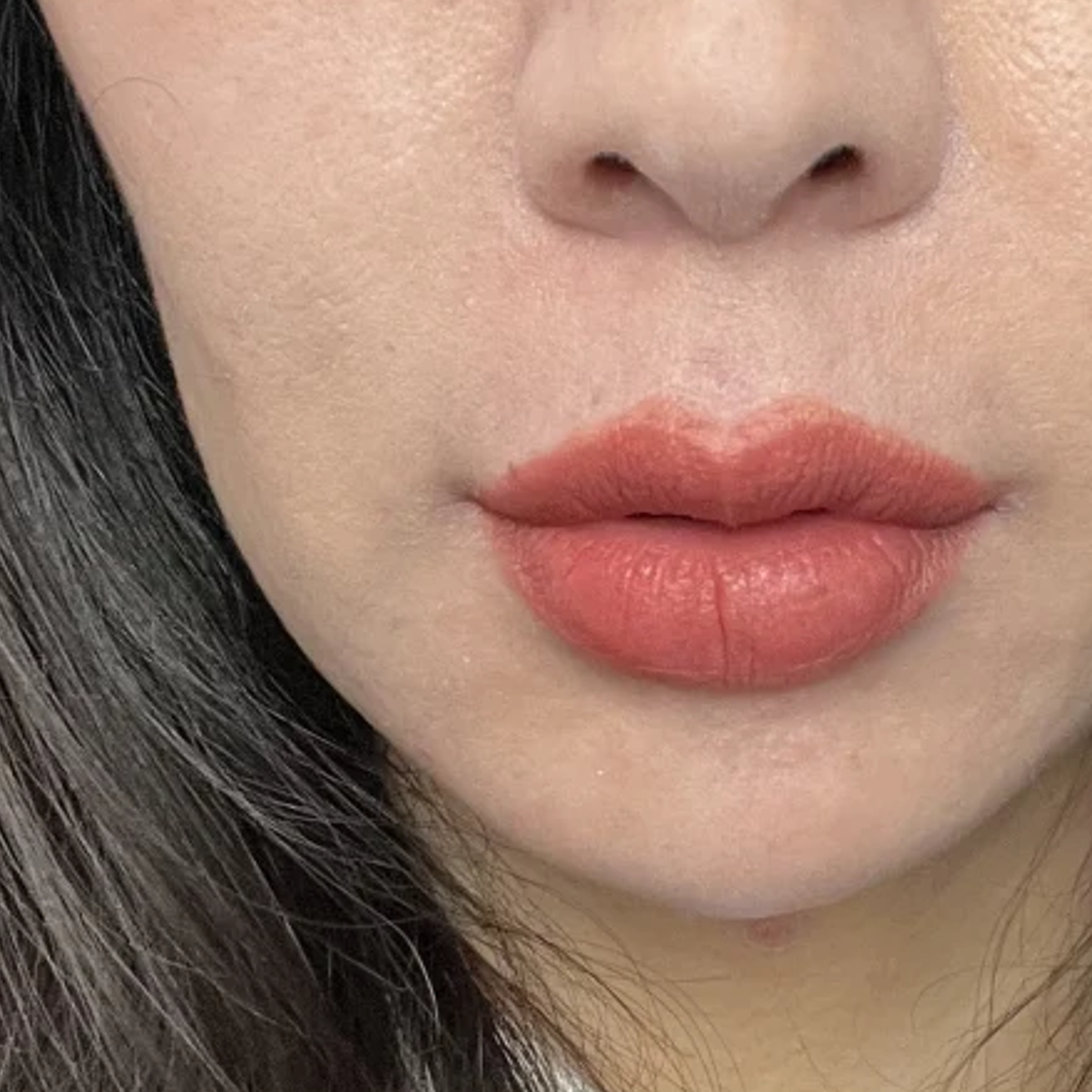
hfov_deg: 19.9
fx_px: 3105
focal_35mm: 87
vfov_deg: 19.9
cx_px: 721
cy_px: 530
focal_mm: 2.71
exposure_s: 1/60
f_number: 2.2
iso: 160
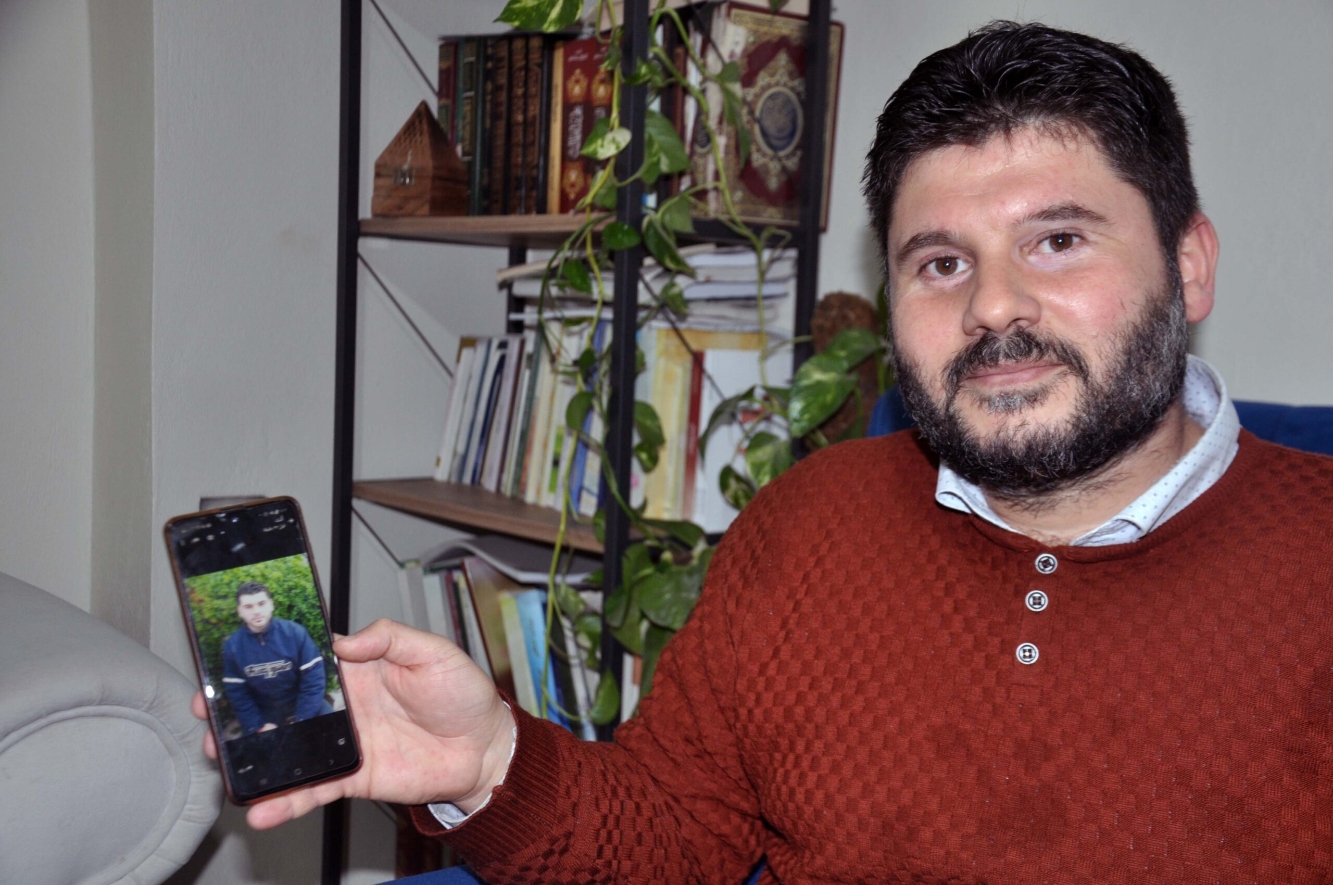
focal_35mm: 45
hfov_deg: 43.7
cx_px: 666
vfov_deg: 29.8
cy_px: 442
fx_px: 1664
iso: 400
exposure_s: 1/60
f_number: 4.2
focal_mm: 30
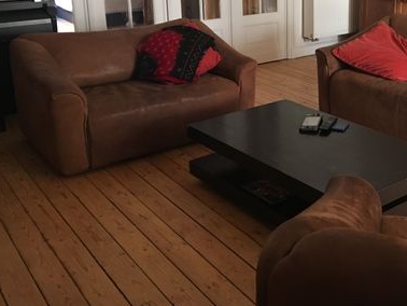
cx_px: 282
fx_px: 541
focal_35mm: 46
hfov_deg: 40.5
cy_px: 69
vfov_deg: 30.9
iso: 200
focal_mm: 4.15
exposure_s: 1/25
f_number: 2.2
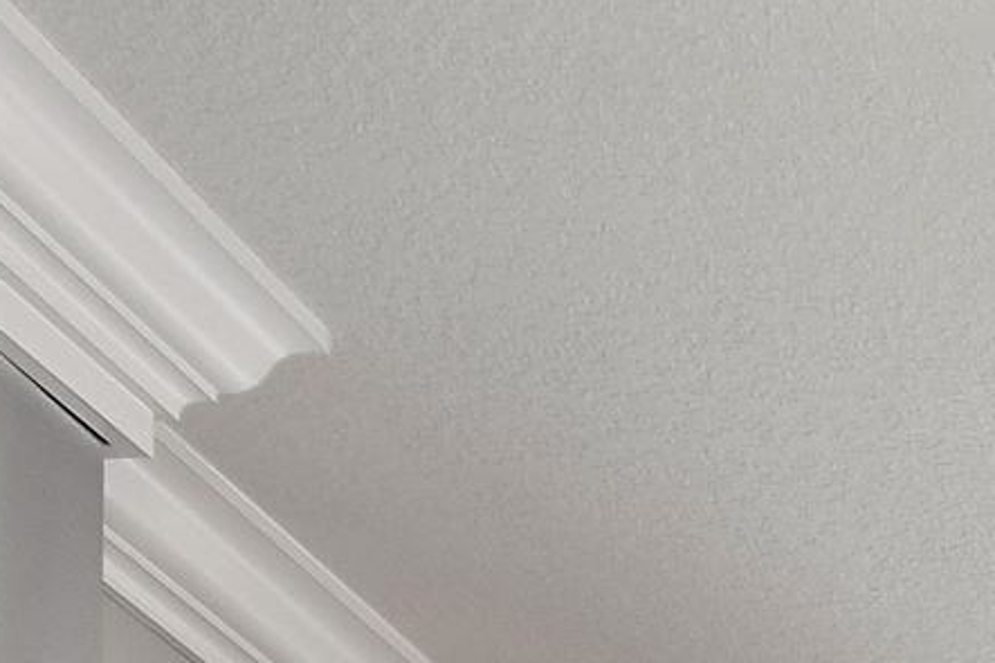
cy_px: 2191
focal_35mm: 104
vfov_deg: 9.3
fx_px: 2873
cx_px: 1911
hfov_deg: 15.9
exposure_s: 1/13
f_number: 4.5
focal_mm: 10
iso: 100
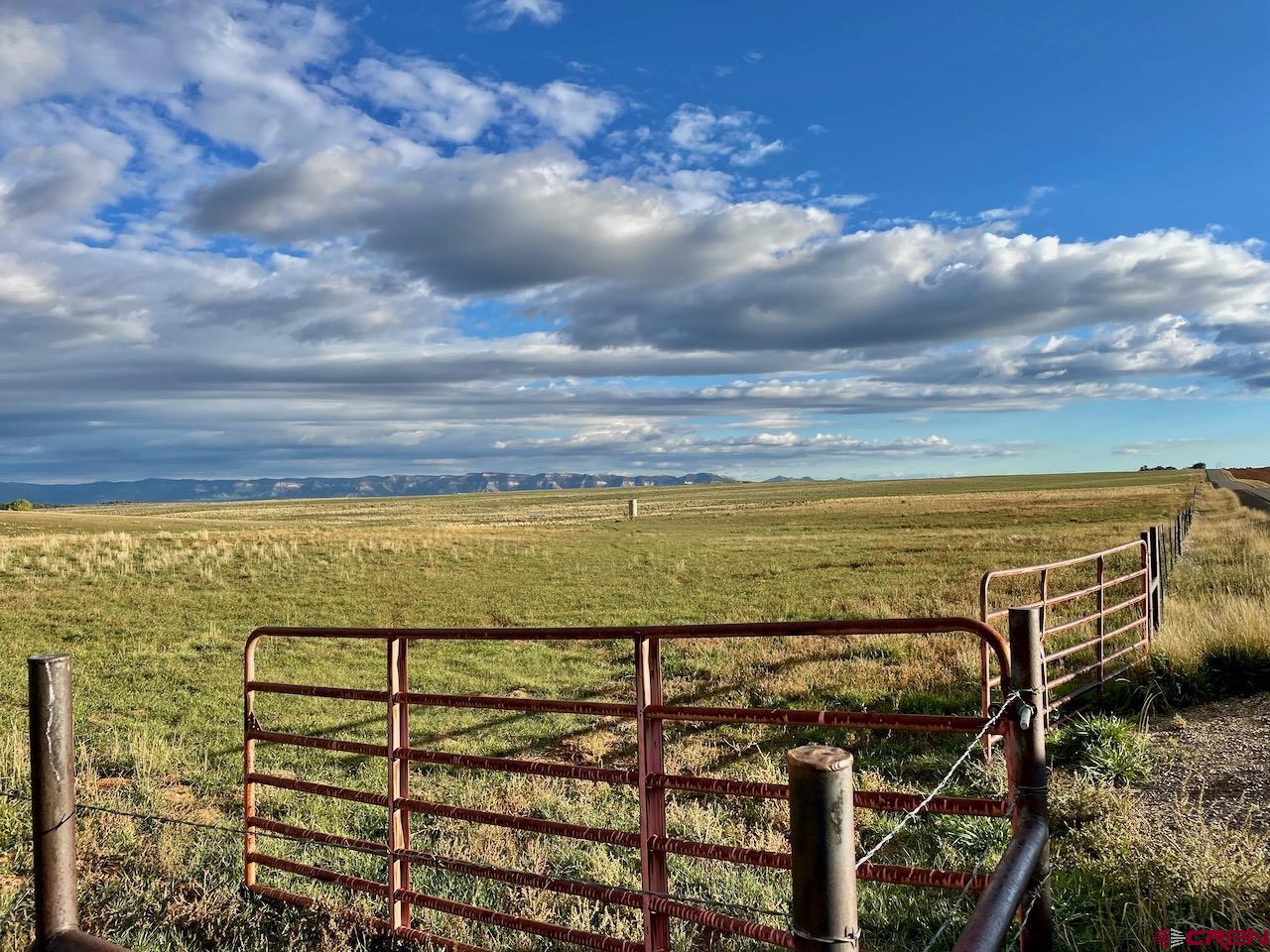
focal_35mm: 26
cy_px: 476
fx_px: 954
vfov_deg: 53.1
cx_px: 635
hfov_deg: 67.3
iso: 32
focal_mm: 4.2
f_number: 1.6
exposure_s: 1/2618
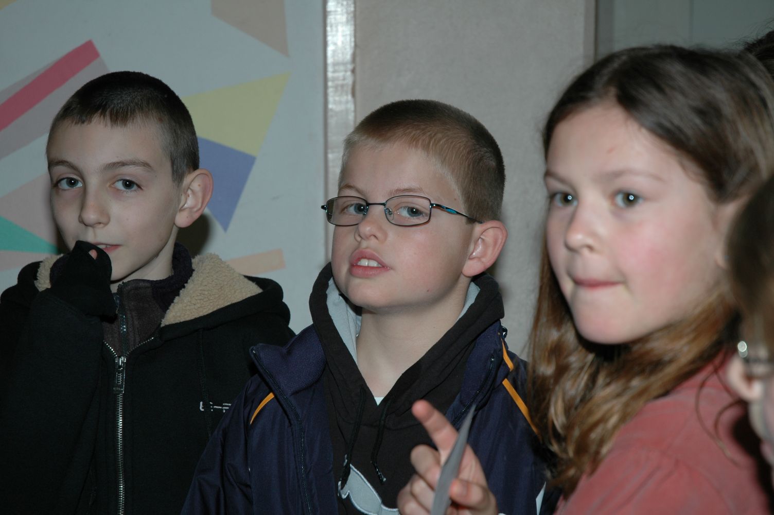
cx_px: 387
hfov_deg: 24.2
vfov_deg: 16.2
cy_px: 258
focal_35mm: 84
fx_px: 1804
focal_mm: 56
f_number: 4.5
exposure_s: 1/60
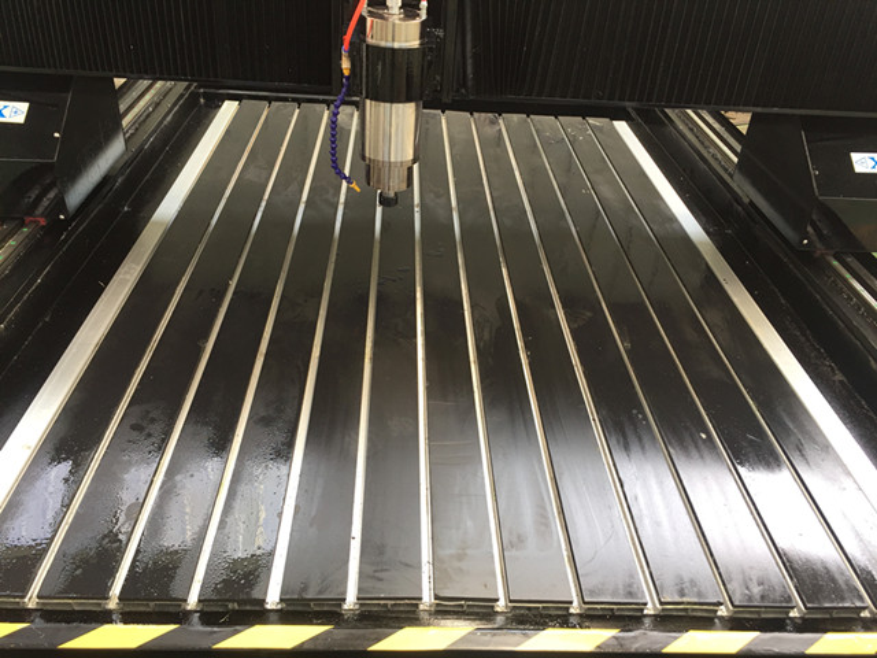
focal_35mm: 29
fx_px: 735
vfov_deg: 48.2
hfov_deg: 61.7
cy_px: 329
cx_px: 438
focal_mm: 4.15
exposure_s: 1/100
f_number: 2.2
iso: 50
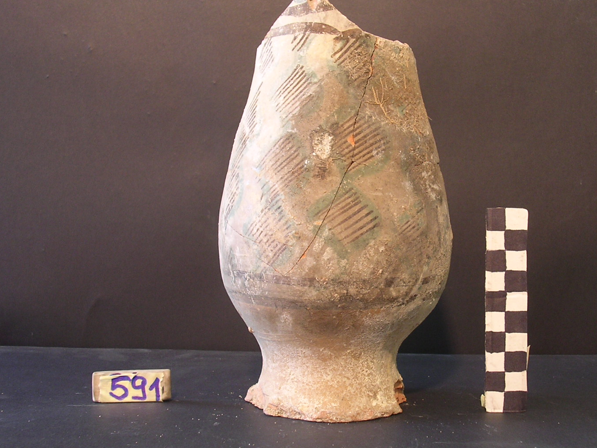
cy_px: 228
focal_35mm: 51
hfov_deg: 37.4
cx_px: 332
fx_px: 880
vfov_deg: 28.6
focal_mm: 6.6
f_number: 3
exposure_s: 1/14.7
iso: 100
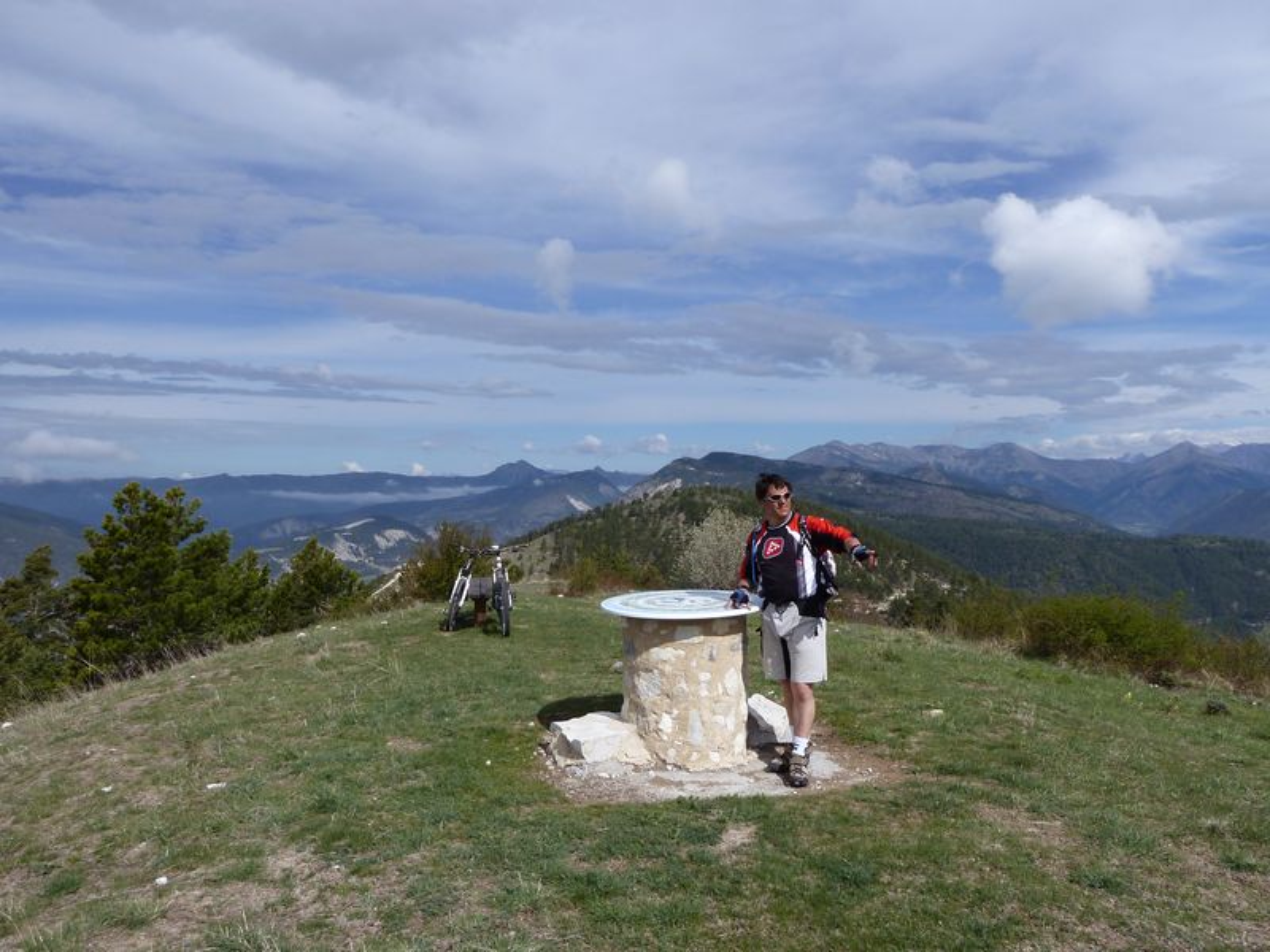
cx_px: 635
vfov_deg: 54.9
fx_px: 917
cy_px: 476
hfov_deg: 69.4
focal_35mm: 25
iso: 80
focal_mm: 4.1
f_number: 5.6
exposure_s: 1/640
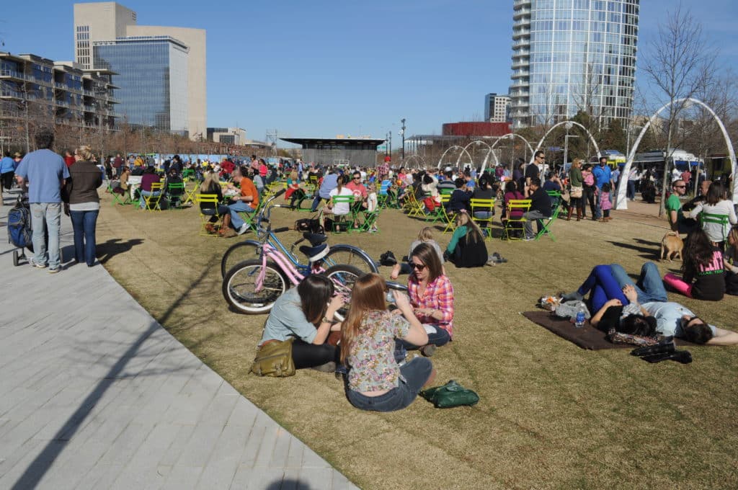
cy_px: 245
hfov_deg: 62.0
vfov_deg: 43.5
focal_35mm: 30
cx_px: 369
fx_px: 614
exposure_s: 1/500
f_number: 11
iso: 200
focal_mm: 20
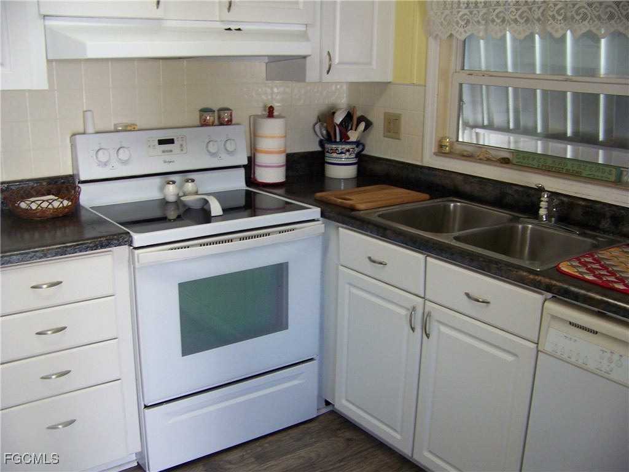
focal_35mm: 36
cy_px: 236
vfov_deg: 39.7
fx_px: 654
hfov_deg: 51.4
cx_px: 314
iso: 100
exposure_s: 1/30
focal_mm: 5.85
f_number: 2.8
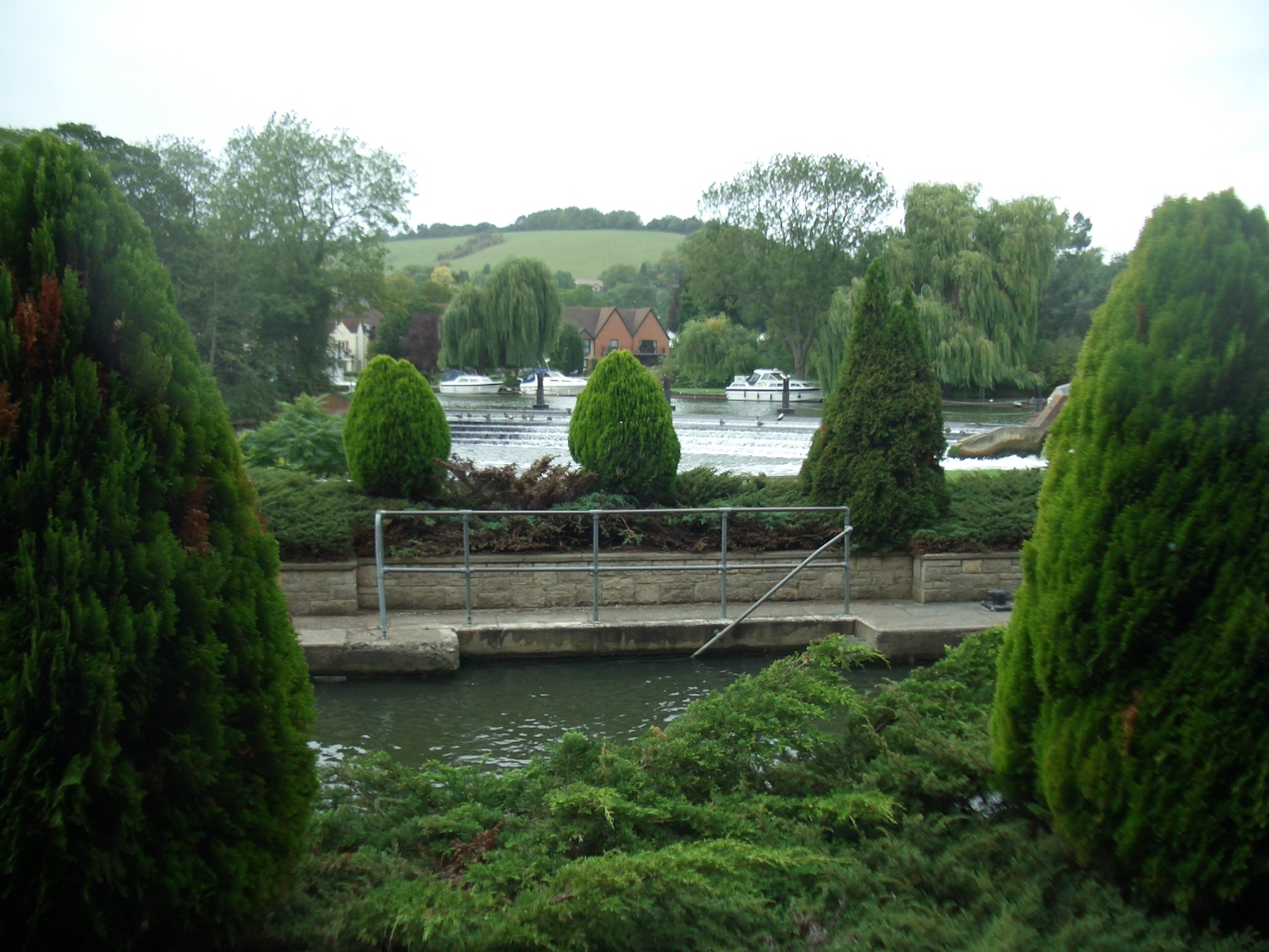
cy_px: 476
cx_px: 634
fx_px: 1283
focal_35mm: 35
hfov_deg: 52.6
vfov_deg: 40.7
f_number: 2.6
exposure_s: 1/200
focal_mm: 5.8
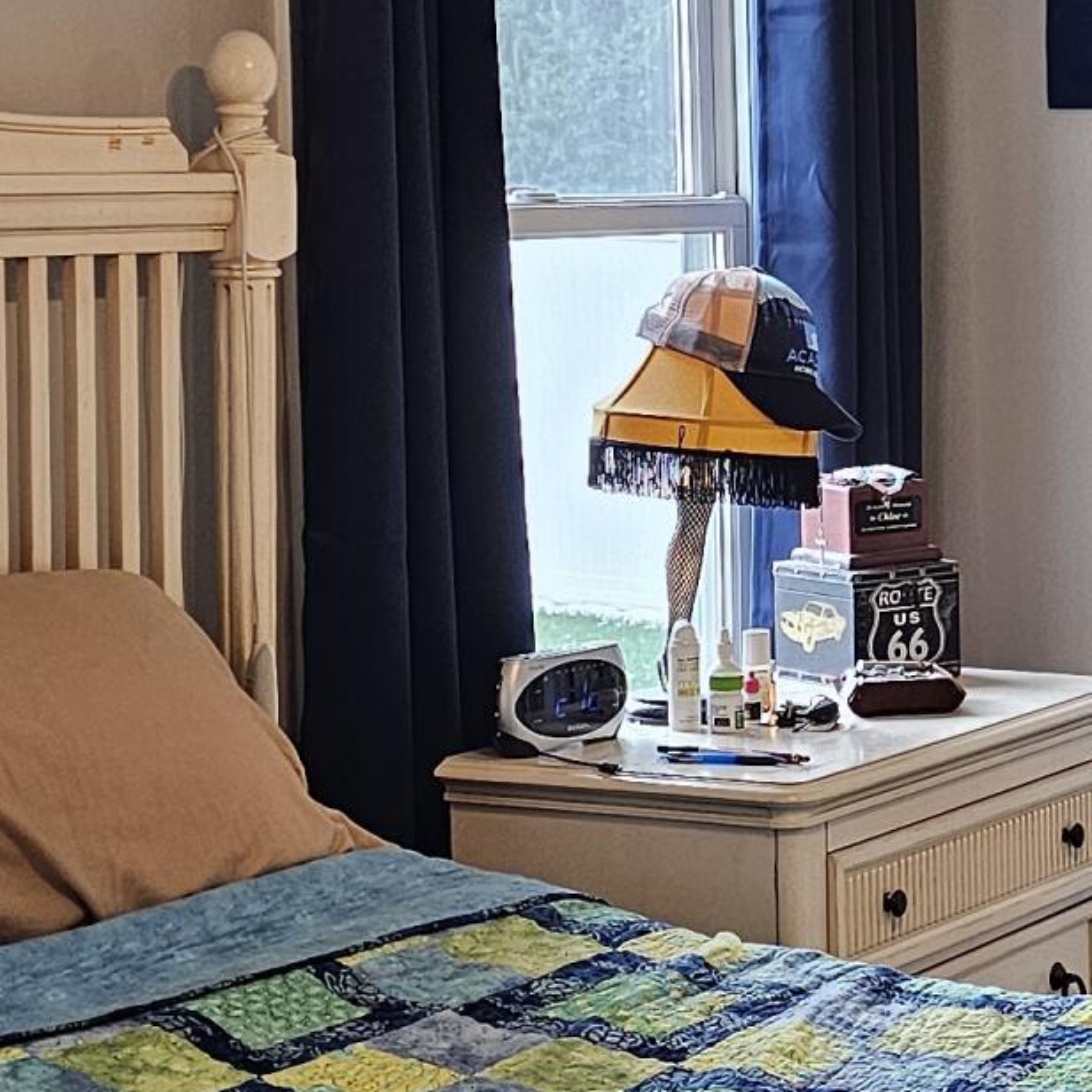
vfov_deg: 17.6
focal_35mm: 99
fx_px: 3533
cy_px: 457
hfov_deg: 17.0
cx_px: 1198
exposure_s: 1/120
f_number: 1.7
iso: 320
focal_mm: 6.3
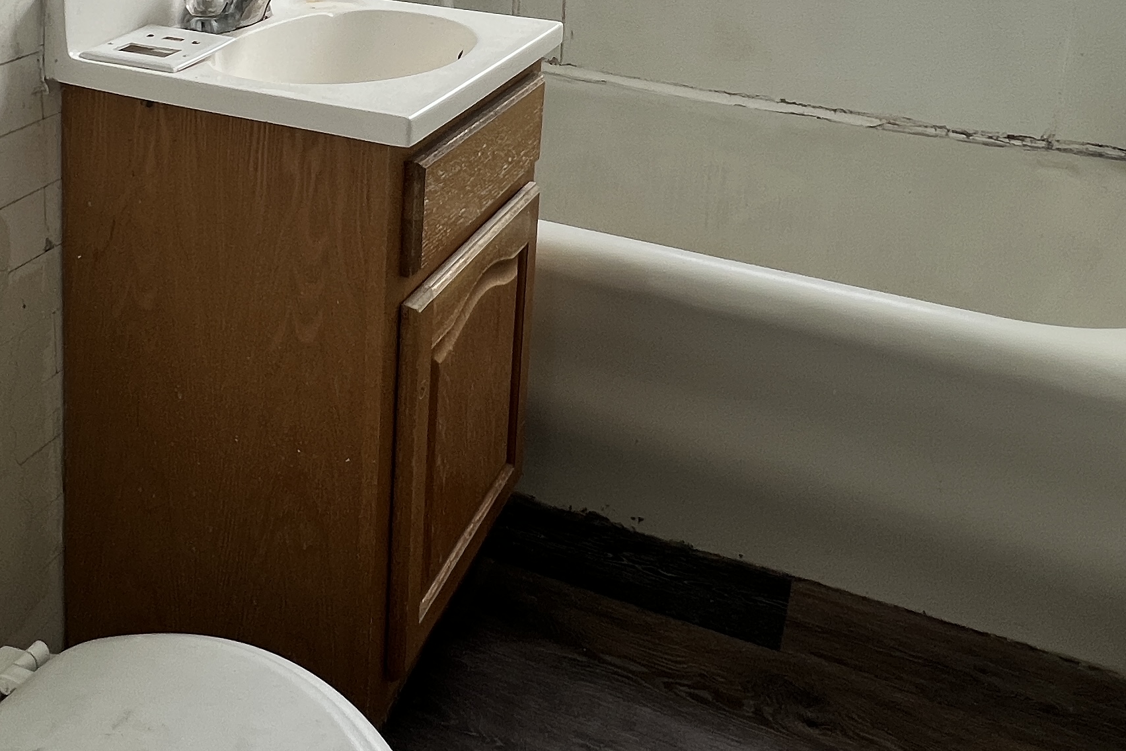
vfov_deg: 35.9
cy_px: -45
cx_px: 475
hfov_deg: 58.4
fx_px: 1001
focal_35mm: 32
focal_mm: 1.57
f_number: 1.8
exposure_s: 1/239
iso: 32
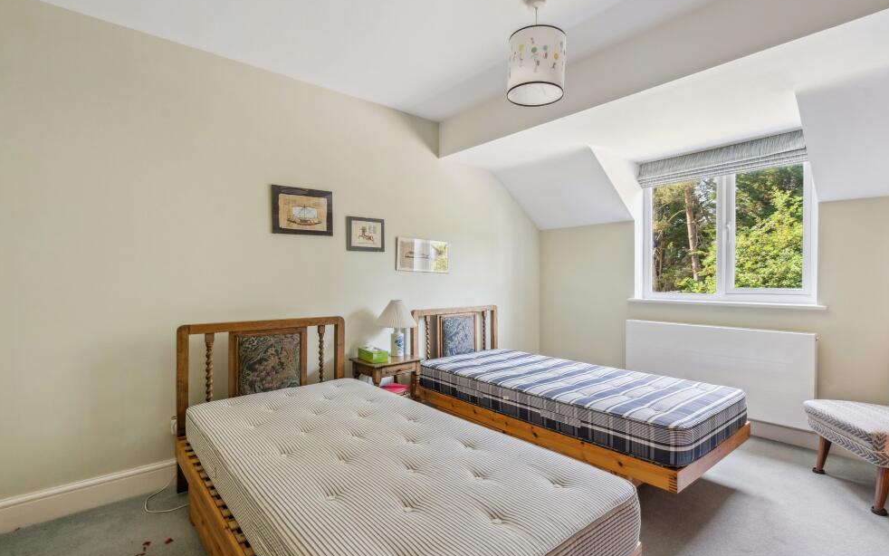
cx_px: 445
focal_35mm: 17
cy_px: 281
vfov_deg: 68.0
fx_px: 412
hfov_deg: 94.4
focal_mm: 16
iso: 640
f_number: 7.1
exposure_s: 1/15
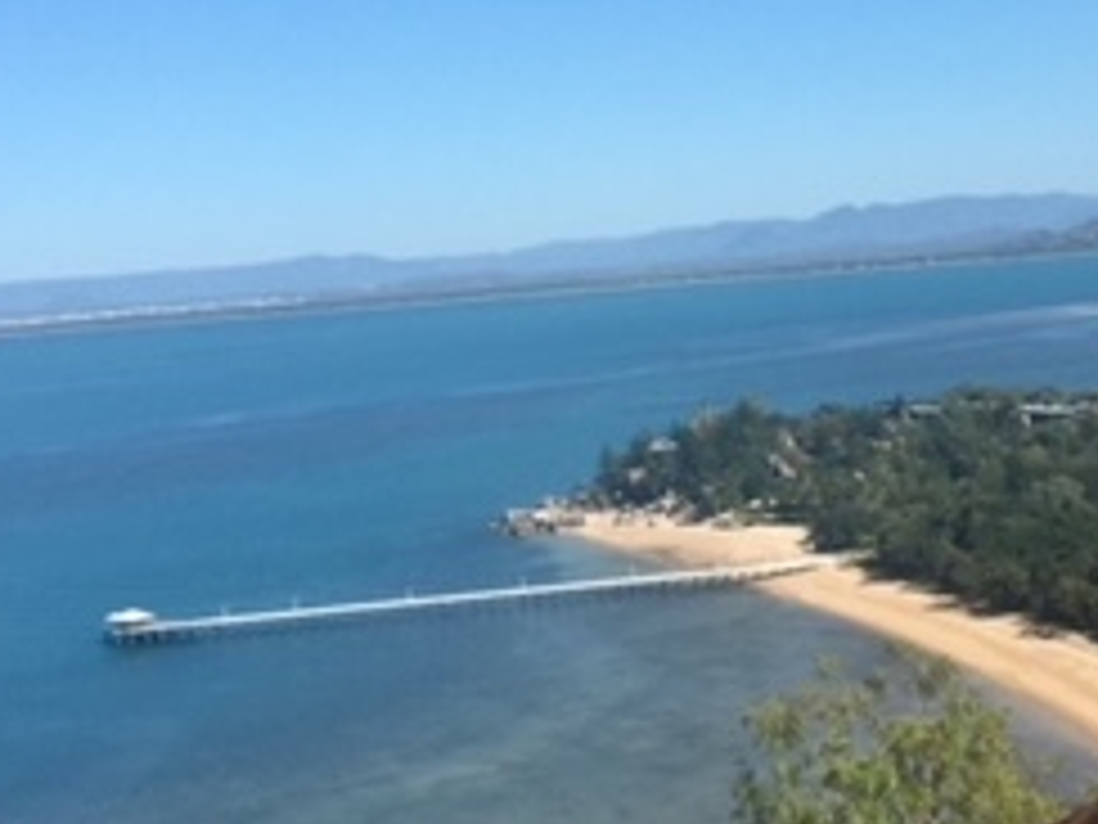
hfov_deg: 25.5
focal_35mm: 76
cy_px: 248
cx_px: 729
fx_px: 2411
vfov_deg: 19.3
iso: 32
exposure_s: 1/2475
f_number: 2.2
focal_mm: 4.15
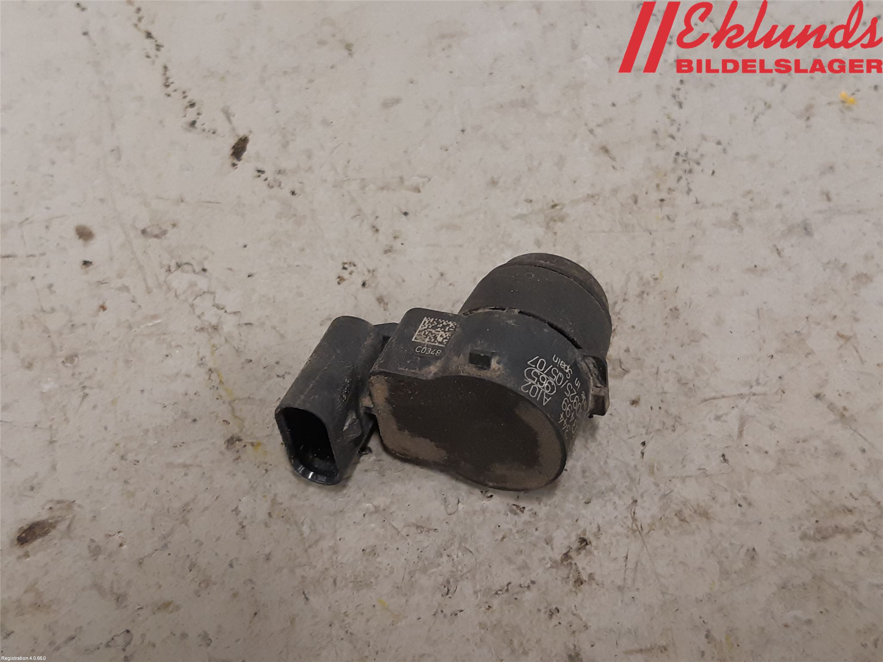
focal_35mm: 26
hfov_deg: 67.3
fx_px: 663
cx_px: 442
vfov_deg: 53.1
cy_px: 331
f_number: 1.7
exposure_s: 1/50
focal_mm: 3.93
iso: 200
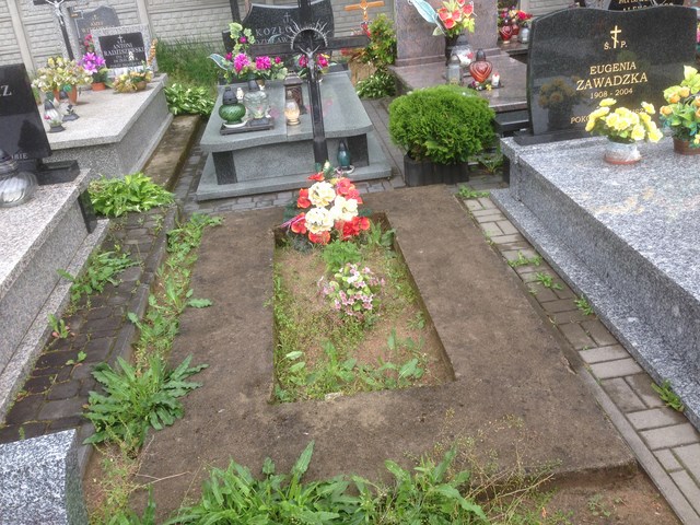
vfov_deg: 42.9
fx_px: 667
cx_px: 350
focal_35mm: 33
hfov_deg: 55.4
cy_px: 262
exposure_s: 1/181
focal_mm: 4.12
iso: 50
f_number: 2.4
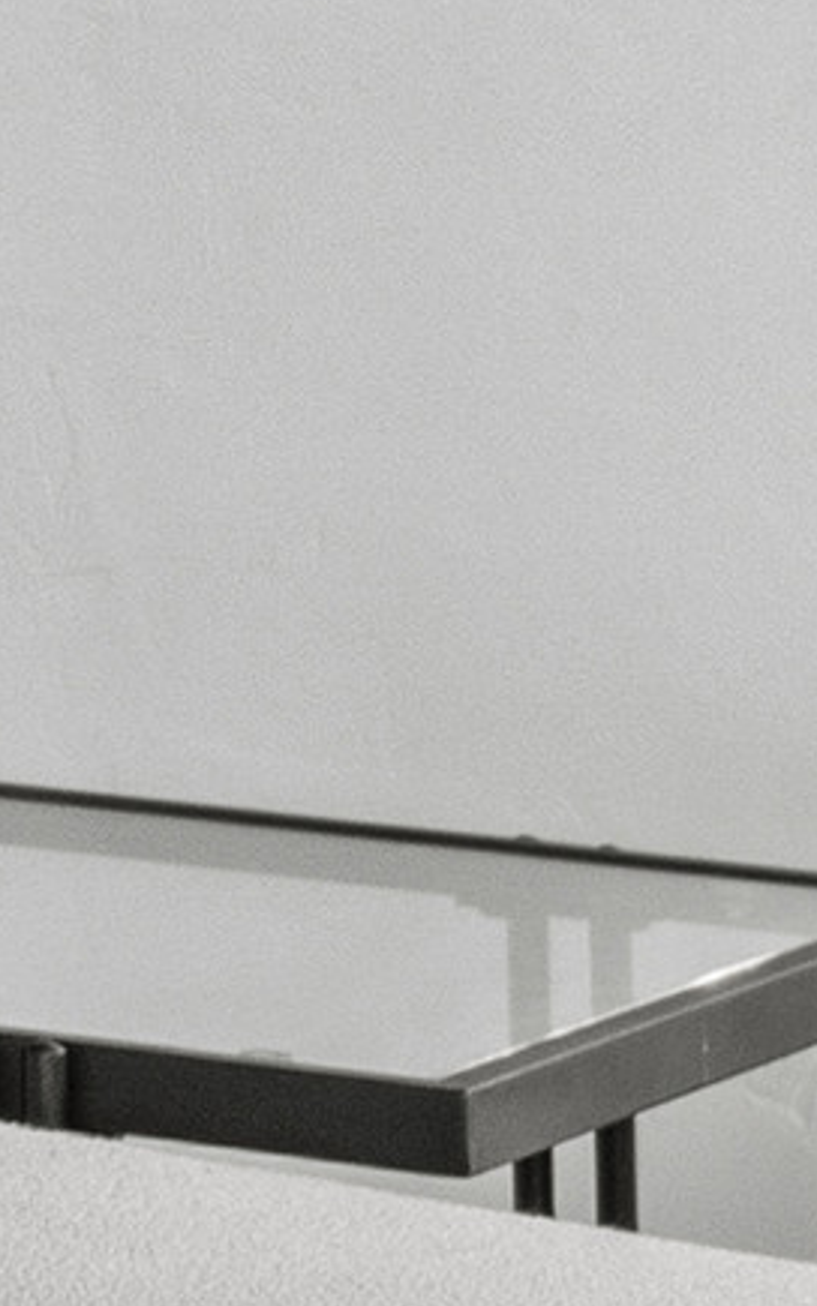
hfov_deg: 3.0
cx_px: -5404
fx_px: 12928
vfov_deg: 5.7
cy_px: -1262
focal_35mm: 363
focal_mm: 31
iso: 640
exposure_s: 1/2
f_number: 8
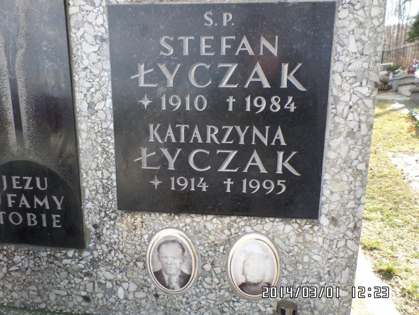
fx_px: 278
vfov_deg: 58.9
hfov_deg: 73.9
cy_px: 158
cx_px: 210
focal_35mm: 23
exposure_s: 1/125
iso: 100
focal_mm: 4.1
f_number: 3.5
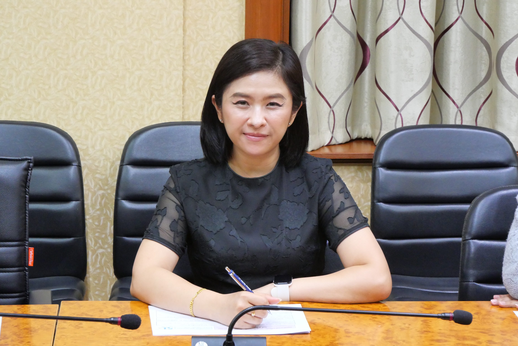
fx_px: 1483
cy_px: 173
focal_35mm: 103
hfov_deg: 19.8
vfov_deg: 13.3
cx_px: 259
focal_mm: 50
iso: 3200
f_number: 7.1
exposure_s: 1/13
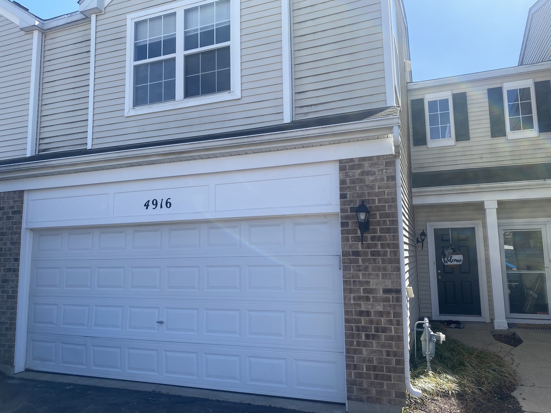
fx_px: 414
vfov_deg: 53.1
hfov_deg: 67.3
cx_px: 276
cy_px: 206
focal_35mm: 26
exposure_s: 1/1346
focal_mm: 4.25
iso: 32
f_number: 1.8
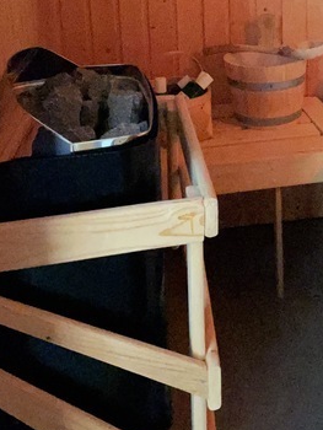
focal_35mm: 57
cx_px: 265
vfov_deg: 31.9
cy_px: 32
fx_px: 708
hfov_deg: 25.2
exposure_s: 1/14
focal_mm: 4.2
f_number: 1.6
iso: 2000
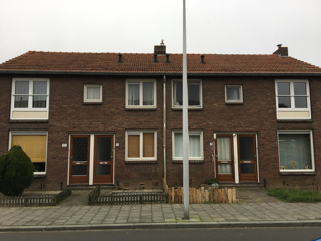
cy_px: 120
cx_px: 160
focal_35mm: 29
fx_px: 269
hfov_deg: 61.7
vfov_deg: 48.2
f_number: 2.2
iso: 25
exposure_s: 1/165
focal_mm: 4.15
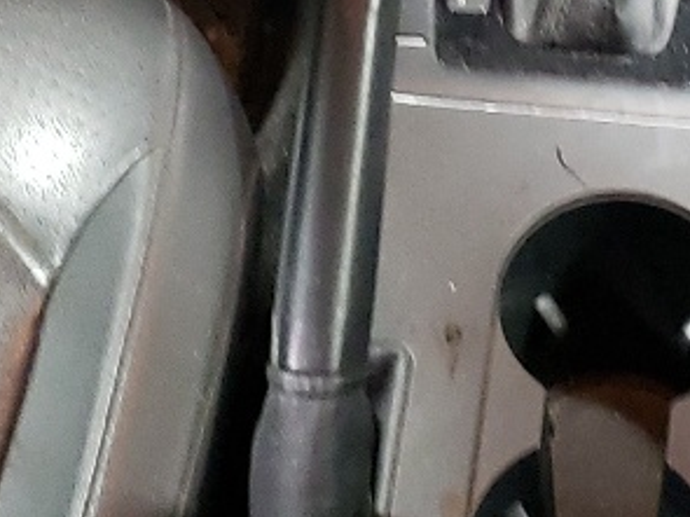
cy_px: -171
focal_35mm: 141
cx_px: 545
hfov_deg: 13.9
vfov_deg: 10.3
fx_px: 2809
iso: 400
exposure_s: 1/30
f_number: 1.5
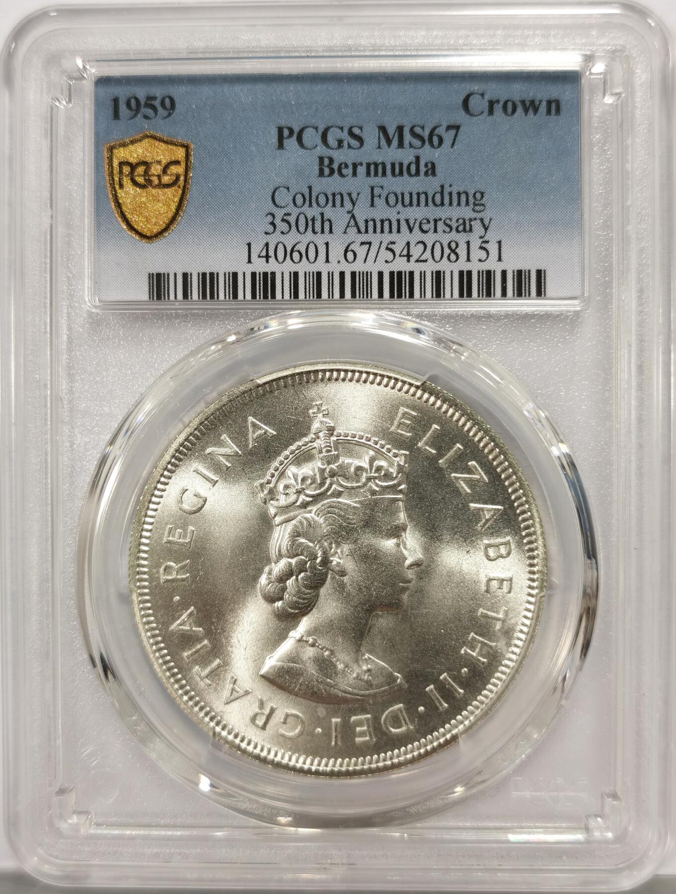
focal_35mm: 54
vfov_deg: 35.4
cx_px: 338
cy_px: 447
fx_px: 1399
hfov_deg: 27.2
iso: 80
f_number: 16
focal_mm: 5.56
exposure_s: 1/100
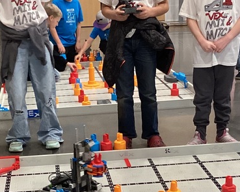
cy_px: 167
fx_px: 597
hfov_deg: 22.7
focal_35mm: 84
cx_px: 118
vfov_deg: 18.0
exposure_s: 1/60
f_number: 2.4
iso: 200
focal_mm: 3.3
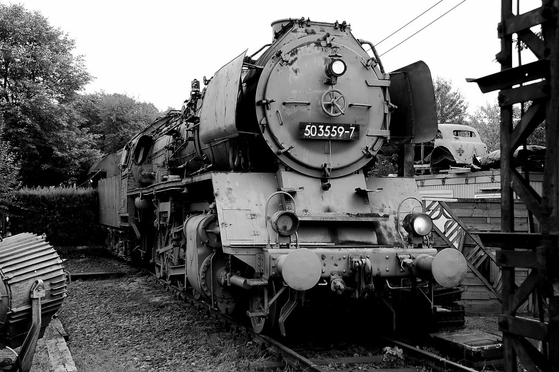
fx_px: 745
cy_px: 186
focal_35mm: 48
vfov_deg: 28.0
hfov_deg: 41.1
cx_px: 280
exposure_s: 1/80
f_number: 5.6
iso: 200
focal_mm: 32
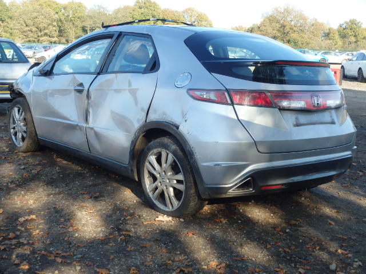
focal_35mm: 49
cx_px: 183
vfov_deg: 29.7
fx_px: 518
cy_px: 137
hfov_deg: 38.9
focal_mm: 8.8
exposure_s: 1/125
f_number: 4.9
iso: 125
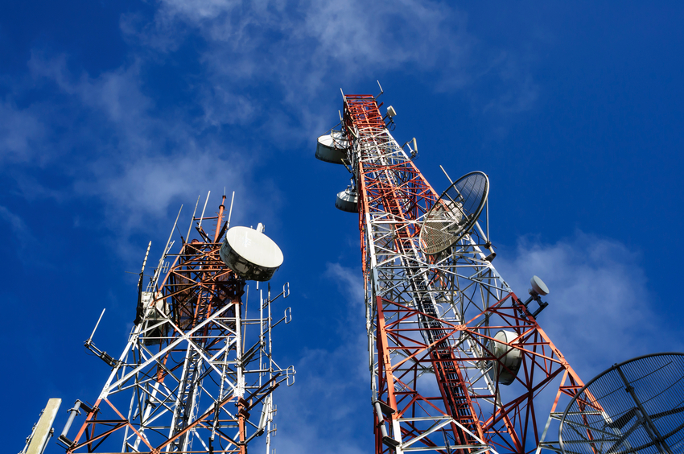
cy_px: 227
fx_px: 797
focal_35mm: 42
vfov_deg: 31.8
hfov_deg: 46.5
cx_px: 342
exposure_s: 1/500
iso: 200
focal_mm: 28
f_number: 9
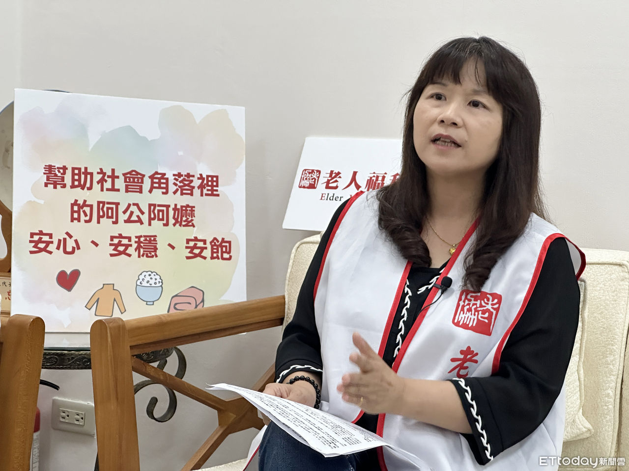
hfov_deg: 25.3
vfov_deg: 19.1
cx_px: 314
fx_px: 1399
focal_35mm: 77
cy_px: 236
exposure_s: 1/60
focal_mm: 9
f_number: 2.8
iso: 200
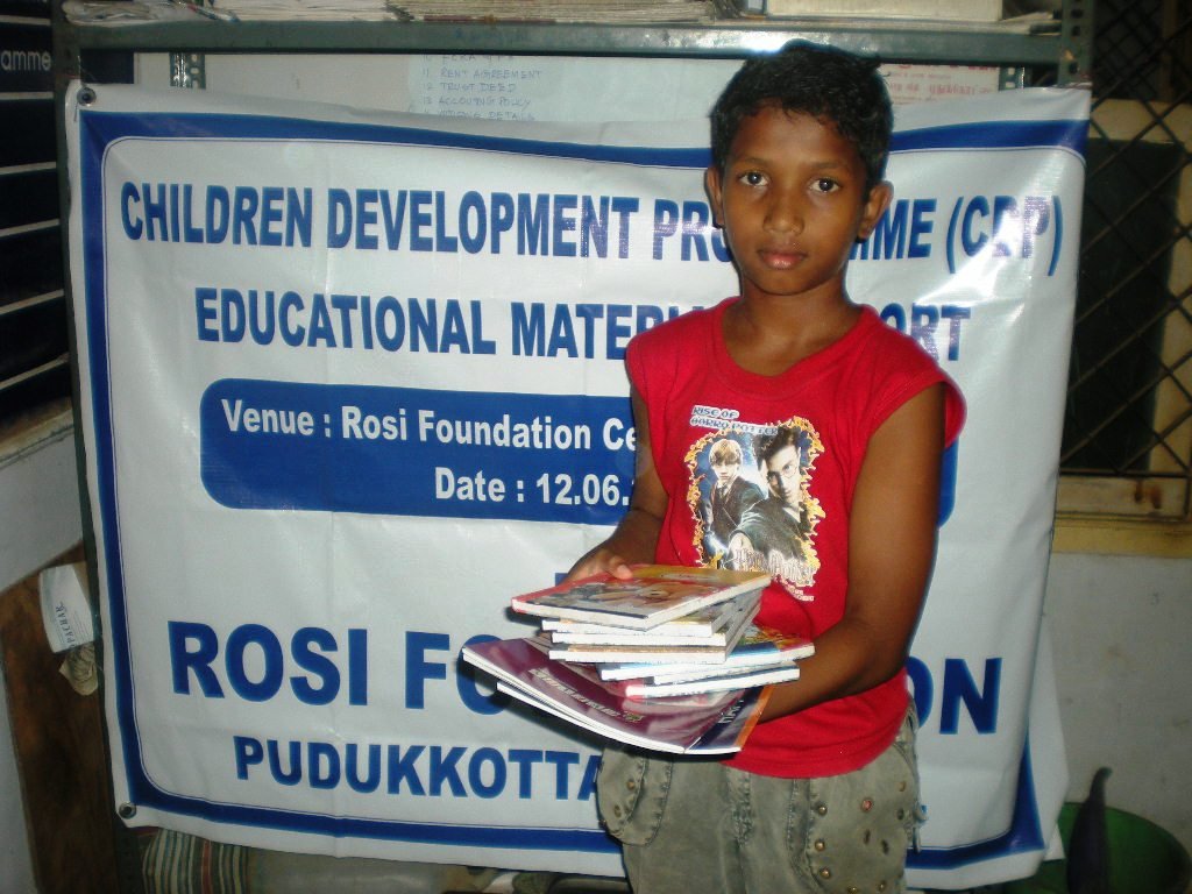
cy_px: 447
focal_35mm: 38
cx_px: 596
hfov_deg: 49.0
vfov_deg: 37.7
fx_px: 1309
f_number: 3.1
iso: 71
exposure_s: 1/60
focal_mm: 6.3
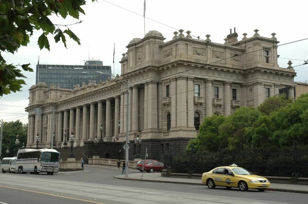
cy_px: 102
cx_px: 154
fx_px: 436
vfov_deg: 26.4
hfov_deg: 38.9
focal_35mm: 51
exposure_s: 1/320
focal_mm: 34
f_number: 7.1
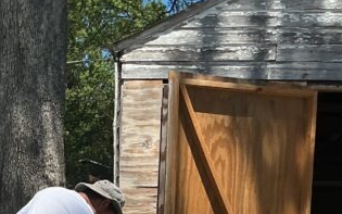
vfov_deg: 12.3
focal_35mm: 100
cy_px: 344
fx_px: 932
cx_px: 58
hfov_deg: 20.5
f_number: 1.8
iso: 25
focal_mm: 3
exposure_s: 1/1848
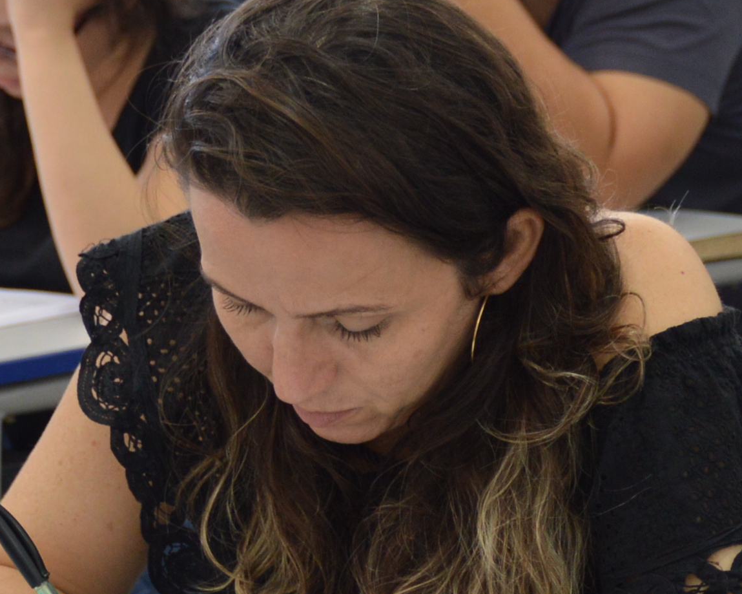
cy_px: 332
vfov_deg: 6.7
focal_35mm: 232
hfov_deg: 8.3
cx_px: 461
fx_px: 5094
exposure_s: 1/50
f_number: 4.5
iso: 400
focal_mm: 42
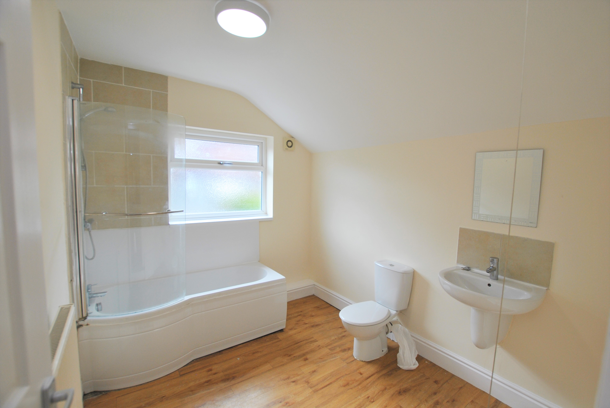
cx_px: 305
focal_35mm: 15
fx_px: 254
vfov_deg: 77.5
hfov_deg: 100.3
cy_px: 204
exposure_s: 1/100
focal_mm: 10
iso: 200
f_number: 5
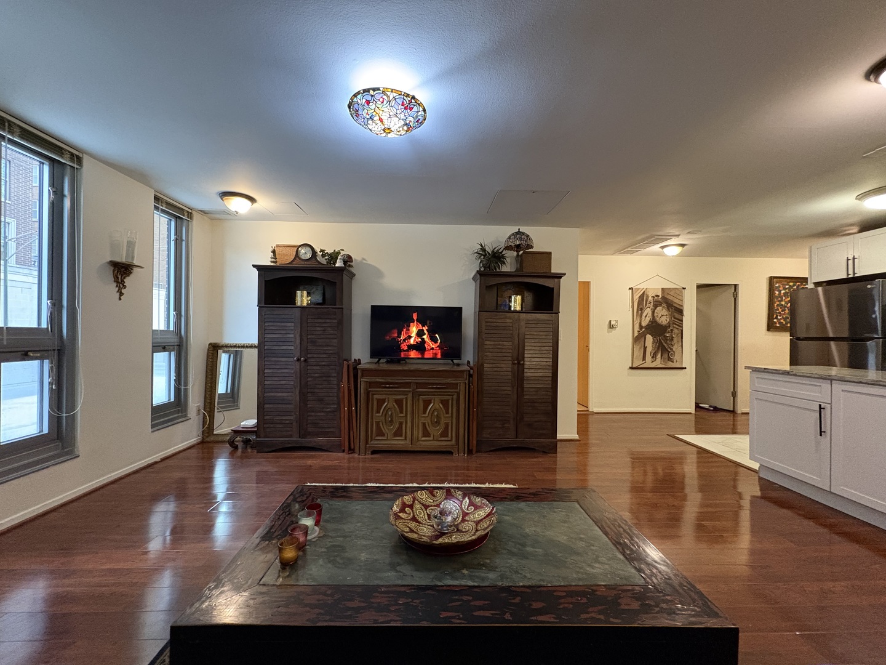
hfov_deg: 102.1
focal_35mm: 14
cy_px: 332
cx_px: 443
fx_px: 358
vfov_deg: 85.7
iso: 800
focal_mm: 2.22
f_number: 2.2
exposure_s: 1/60
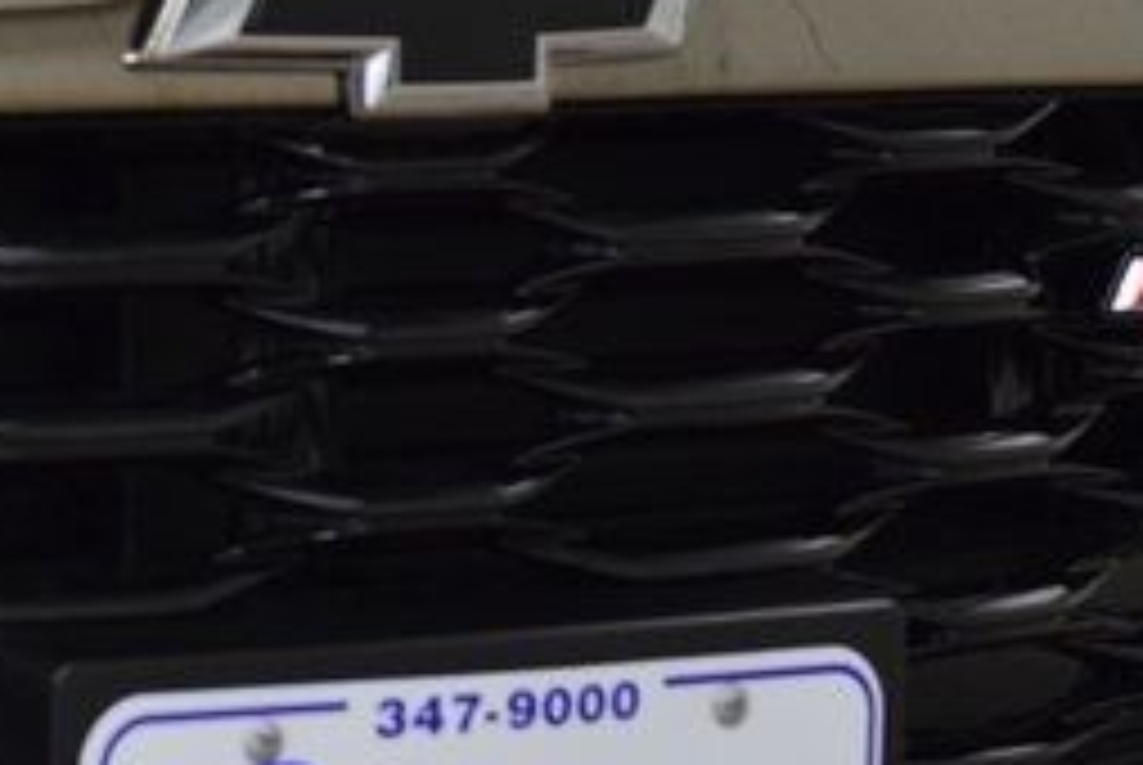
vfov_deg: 5.9
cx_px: 328
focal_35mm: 234
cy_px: 218
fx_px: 7438
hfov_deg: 8.8
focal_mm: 62
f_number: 4.5
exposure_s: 1/125
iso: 1600
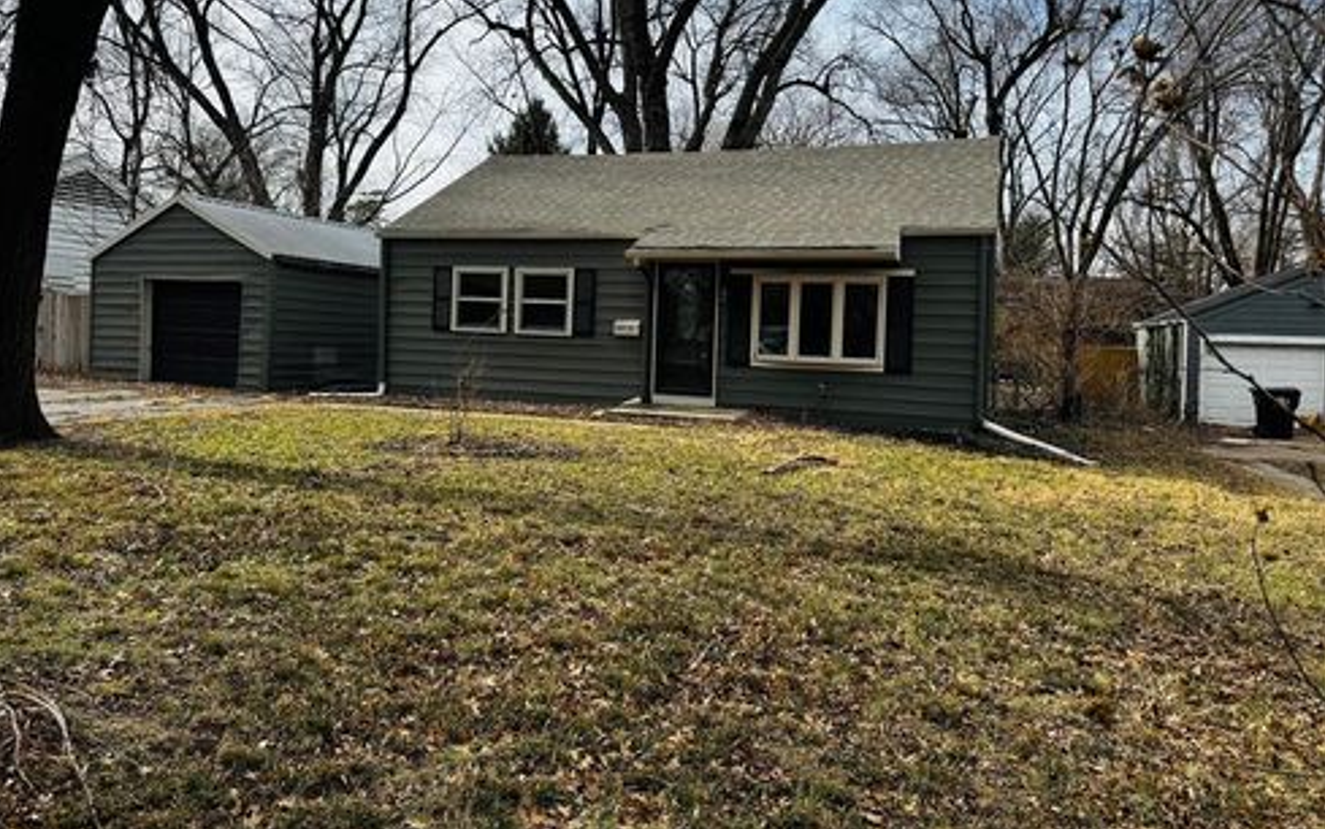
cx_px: 650
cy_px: 326
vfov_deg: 47.3
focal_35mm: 26
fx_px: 939
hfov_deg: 70.4
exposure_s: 1/1869
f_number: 1.78
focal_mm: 6.76
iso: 80
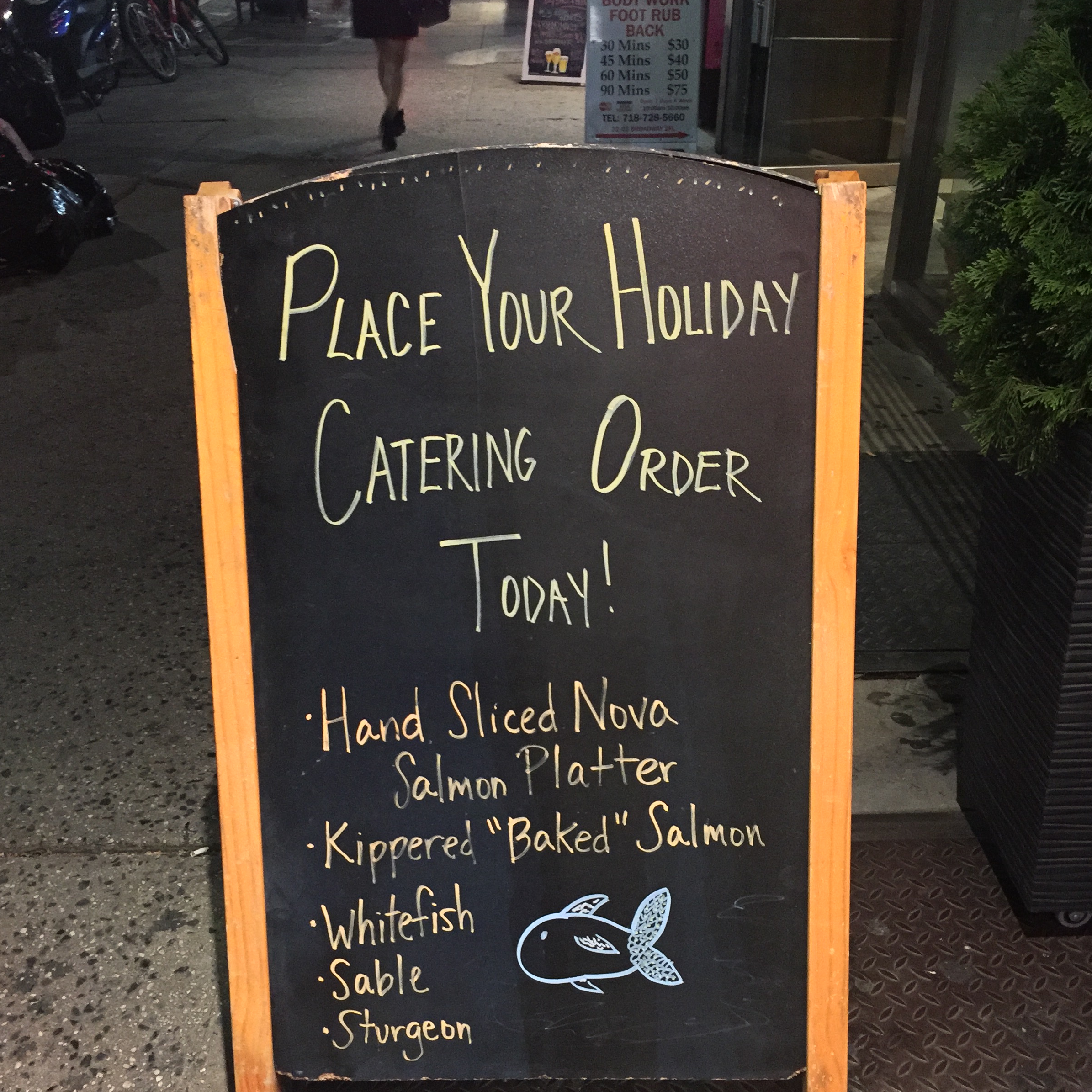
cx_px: 542
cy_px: 630
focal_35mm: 35
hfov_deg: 47.2
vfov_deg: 47.1
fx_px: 1249
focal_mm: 4.15
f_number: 2.2
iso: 320
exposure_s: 1/15
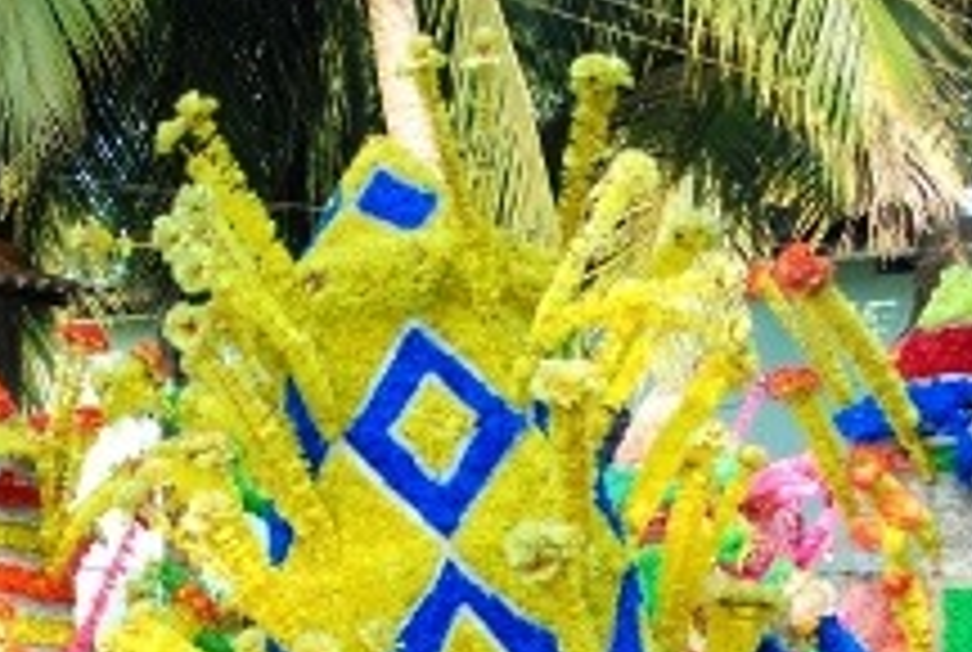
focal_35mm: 142
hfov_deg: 14.4
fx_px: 3842
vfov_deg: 9.5
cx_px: 594
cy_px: 877
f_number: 5.6
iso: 200
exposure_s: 1/100
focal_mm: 32
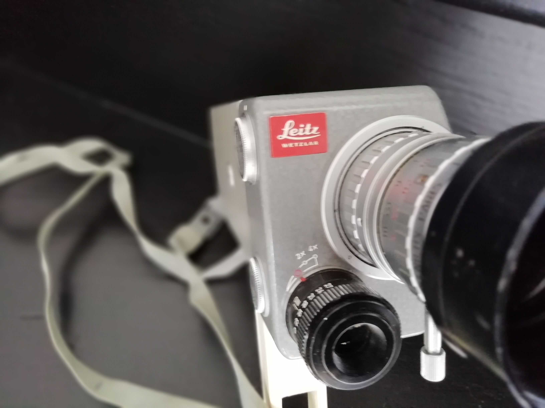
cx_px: 272
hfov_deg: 67.3
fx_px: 409
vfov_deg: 53.1
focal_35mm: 26
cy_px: 204
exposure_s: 1/16.7
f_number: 4
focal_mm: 3.21
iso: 500
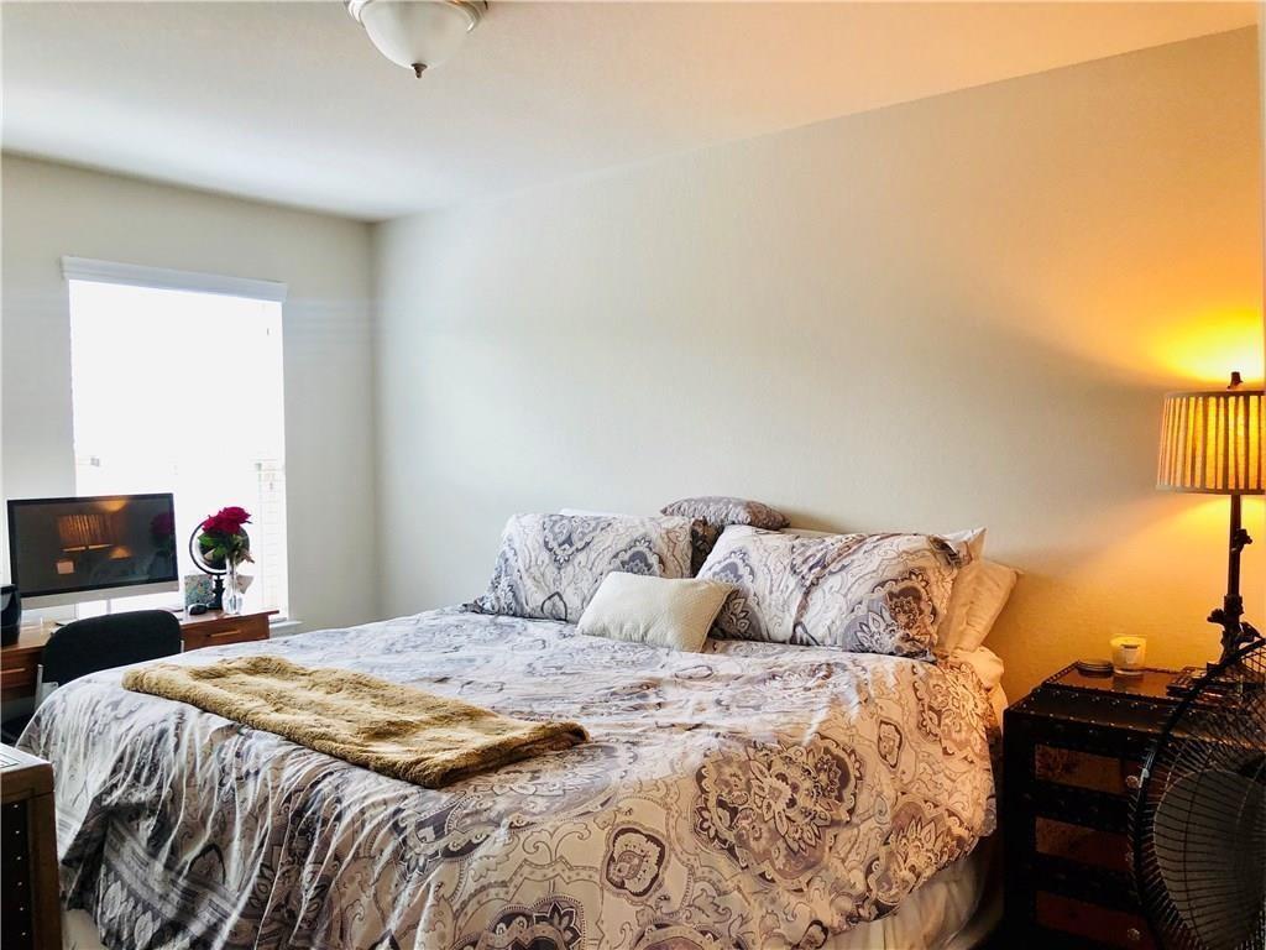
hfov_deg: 63.4
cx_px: 633
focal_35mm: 28
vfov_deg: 49.7
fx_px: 1024
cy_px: 475
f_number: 1.8
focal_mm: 3.99
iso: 32
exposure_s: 1/30
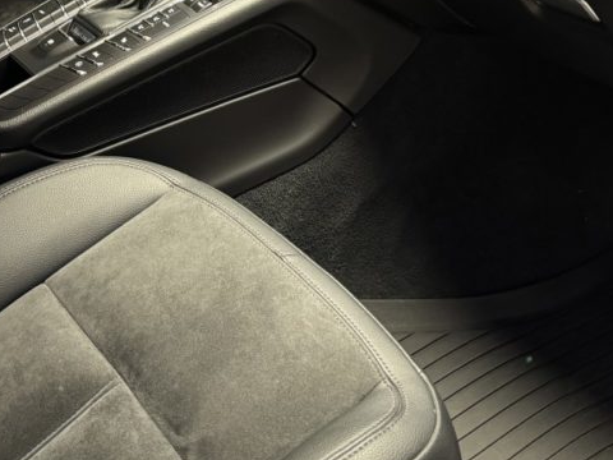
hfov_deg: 32.2
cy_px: -97
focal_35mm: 60
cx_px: 282
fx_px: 1063
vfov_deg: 22.4
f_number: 1.78
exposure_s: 1/33
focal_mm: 6.76
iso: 640
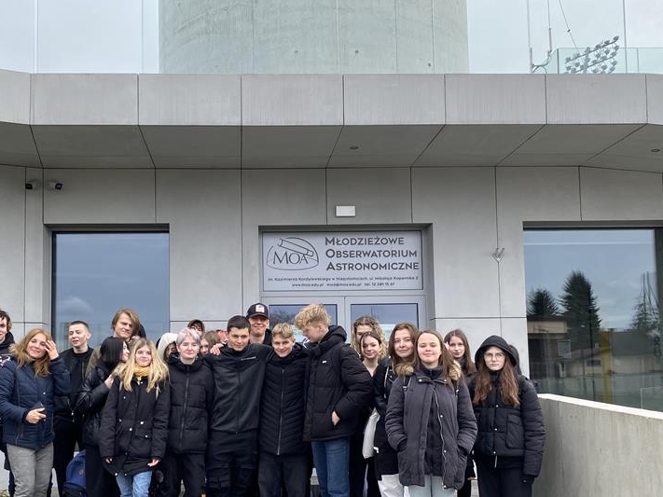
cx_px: 256
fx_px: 747
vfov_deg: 36.5
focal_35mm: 39
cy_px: 327
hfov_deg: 47.5
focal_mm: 4.25
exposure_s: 1/536
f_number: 1.8
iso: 32
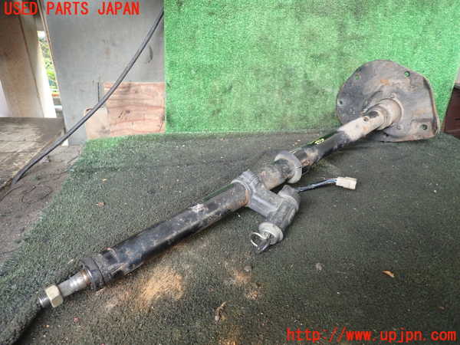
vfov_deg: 54.9
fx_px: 332
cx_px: 230
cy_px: 172
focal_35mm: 25
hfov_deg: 69.4
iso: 160
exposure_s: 1/60
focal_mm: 4.5
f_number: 2
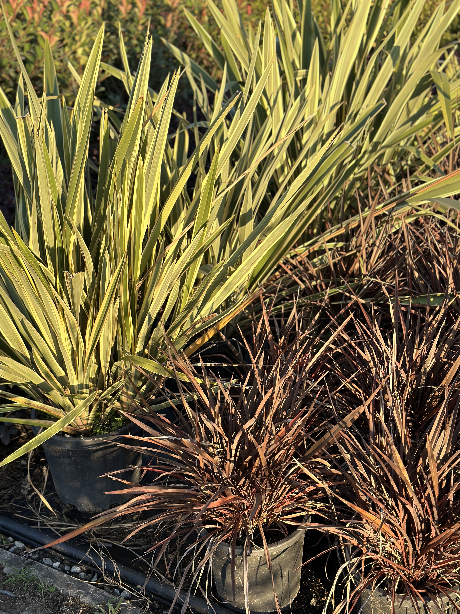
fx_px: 850
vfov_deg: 39.7
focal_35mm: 48
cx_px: 230
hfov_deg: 30.3
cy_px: 307
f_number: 1.78
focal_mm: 6.86
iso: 80
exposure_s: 1/1041
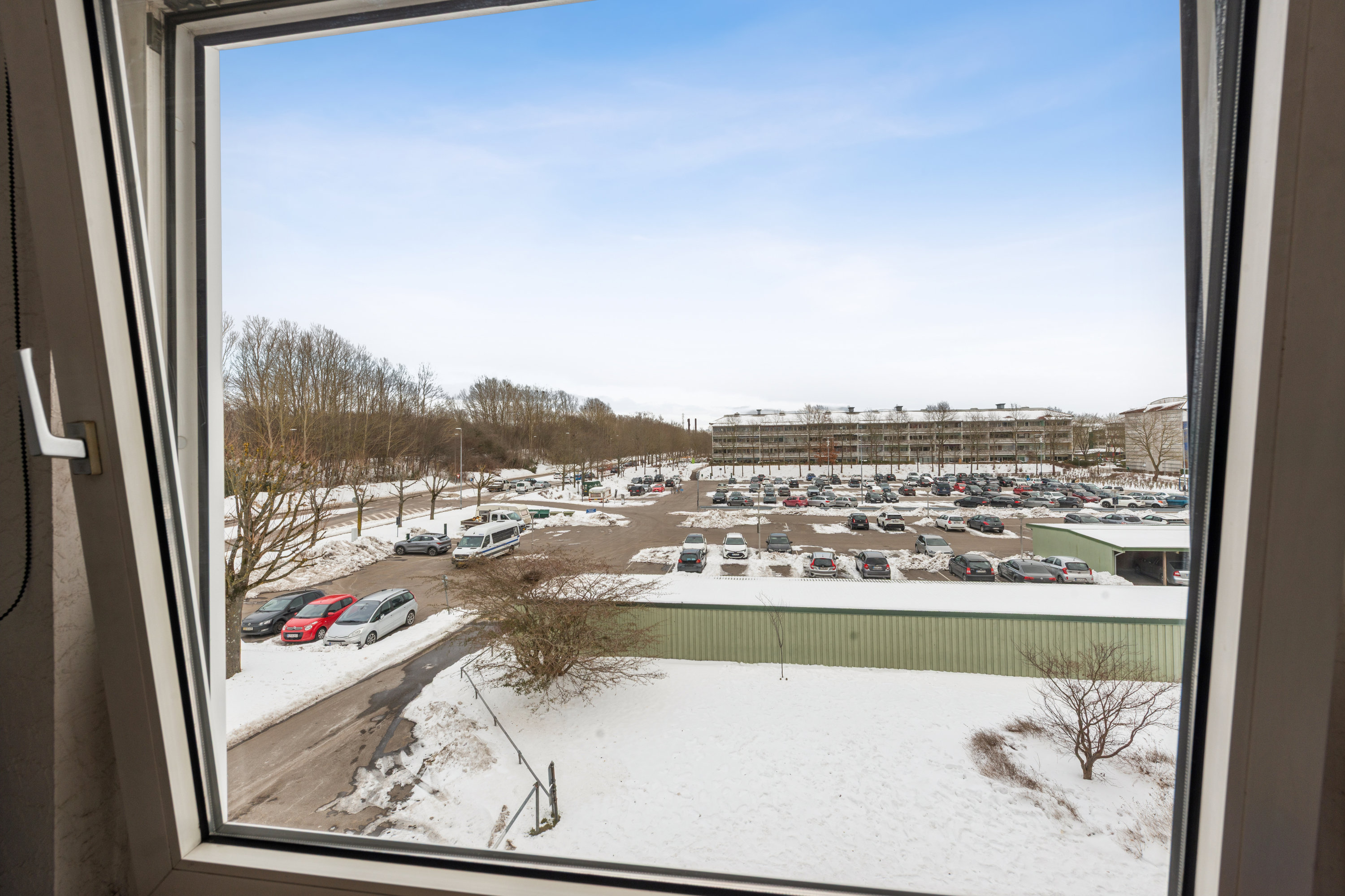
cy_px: 448
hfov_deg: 100.4
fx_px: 560
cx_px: 672
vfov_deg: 77.3
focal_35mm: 15
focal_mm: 15
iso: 200
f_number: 10
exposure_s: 1/200
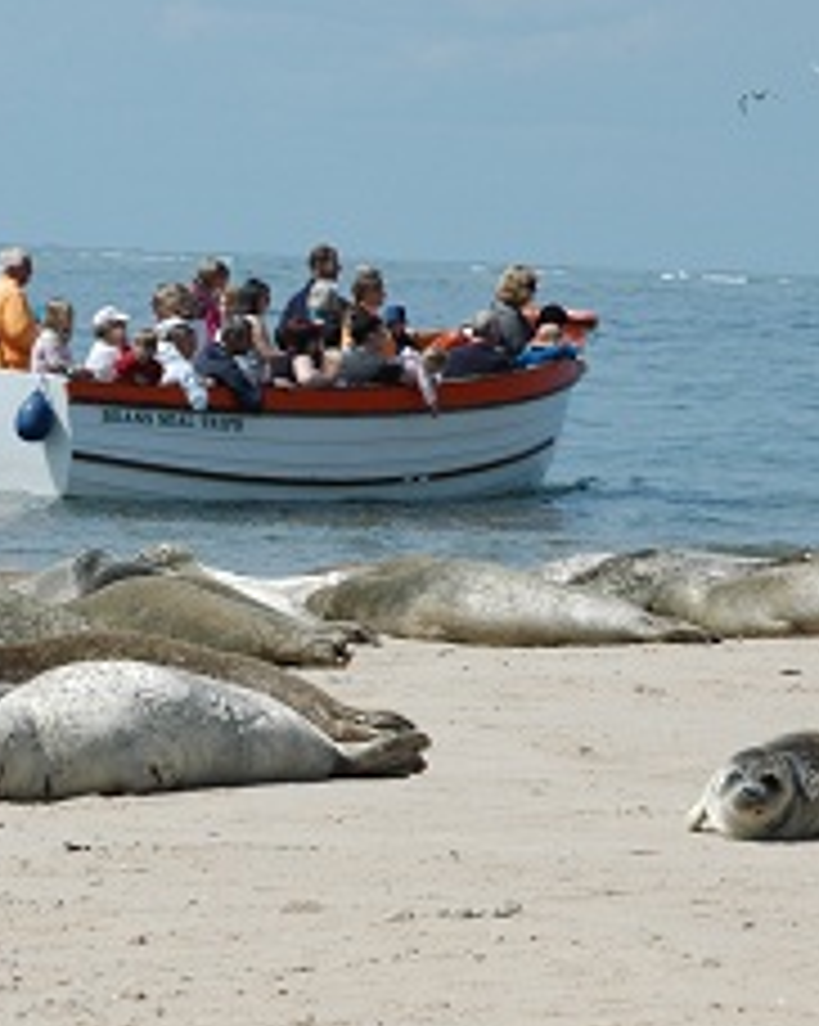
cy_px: 596
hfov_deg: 4.6
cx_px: 76
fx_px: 10285
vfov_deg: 5.7
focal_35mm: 339
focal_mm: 122
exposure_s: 1/200
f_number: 13
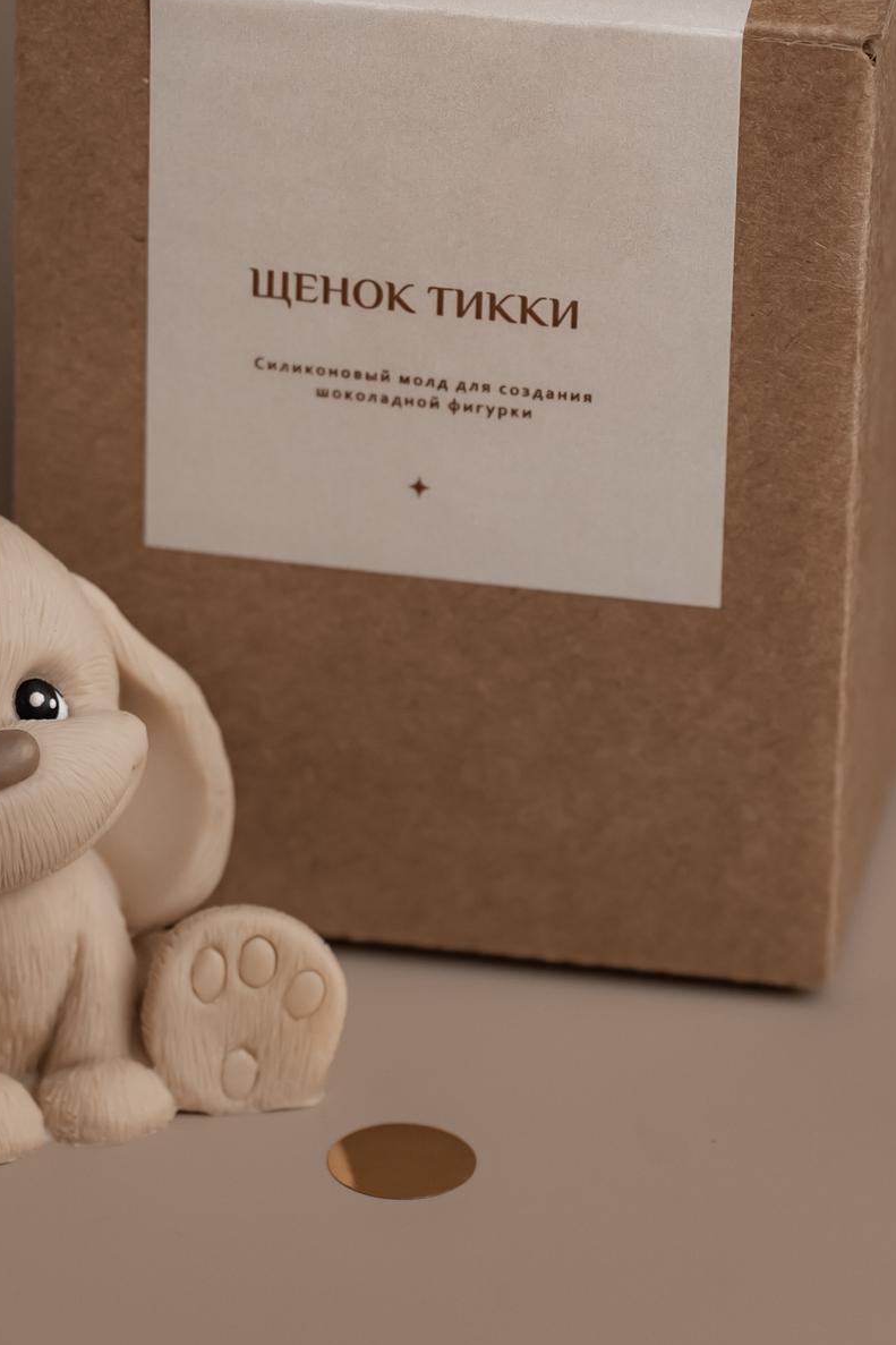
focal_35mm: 214
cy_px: 452
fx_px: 7991
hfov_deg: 6.4
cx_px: 340
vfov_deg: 9.6
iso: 500
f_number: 3.2
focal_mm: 85
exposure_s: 1/400
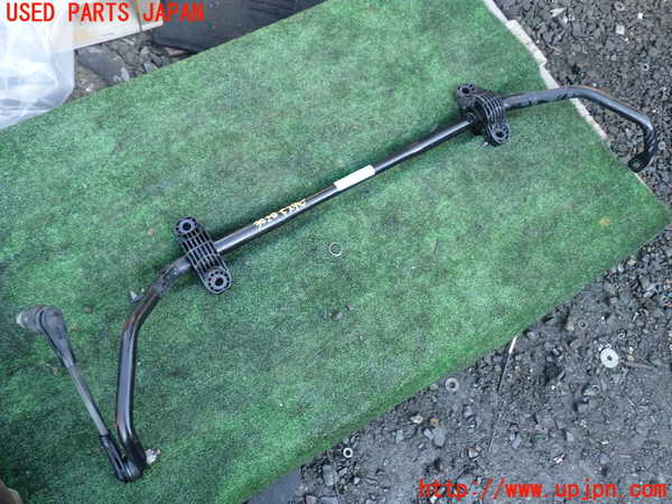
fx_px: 582
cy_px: 252
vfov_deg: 46.8
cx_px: 336
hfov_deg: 60.0
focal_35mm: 30
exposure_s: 1/80
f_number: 2.3
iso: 100
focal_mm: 5.4
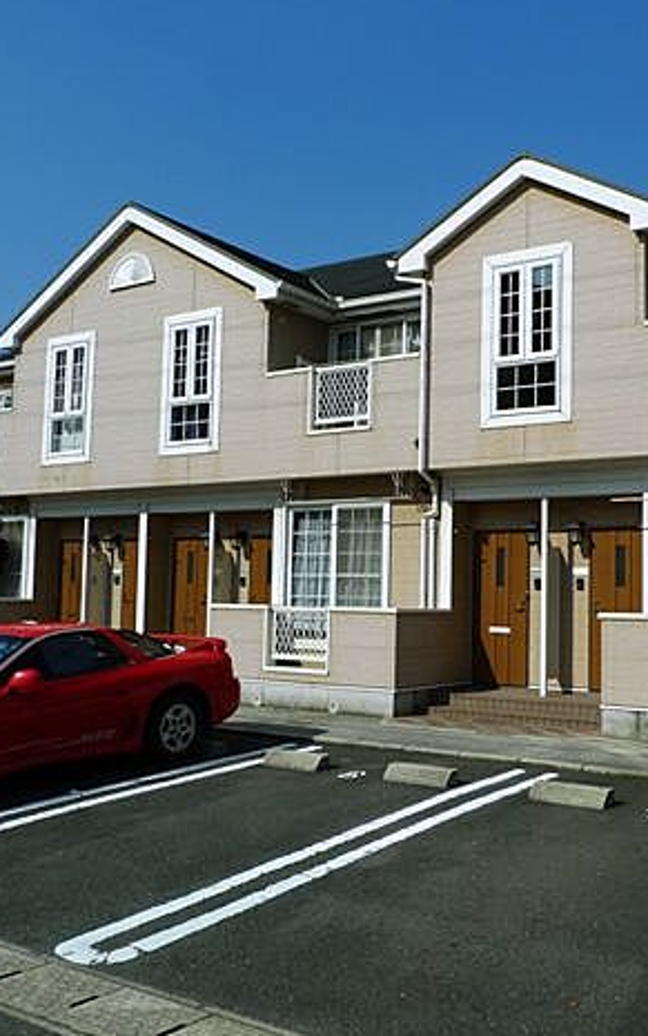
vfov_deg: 55.3
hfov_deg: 35.9
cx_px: 436
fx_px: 988
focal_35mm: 35
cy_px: 521
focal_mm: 5.1
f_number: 6.3
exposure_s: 1/800
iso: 80
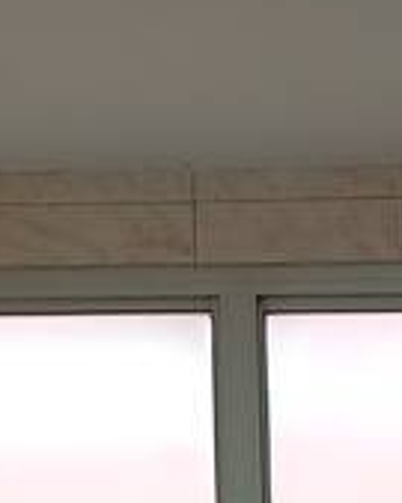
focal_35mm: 175
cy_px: 1426
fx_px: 2605
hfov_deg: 8.6
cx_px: 615
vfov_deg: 9.2
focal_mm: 4.22
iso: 485
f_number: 1.8
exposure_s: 1/120
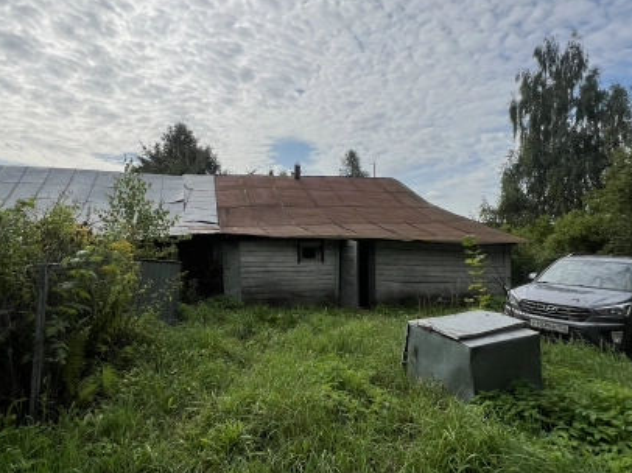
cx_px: 269
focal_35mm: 20
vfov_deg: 65.9
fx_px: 365
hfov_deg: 81.2
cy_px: 230
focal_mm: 1.57
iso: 32
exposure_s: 1/2801
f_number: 1.8
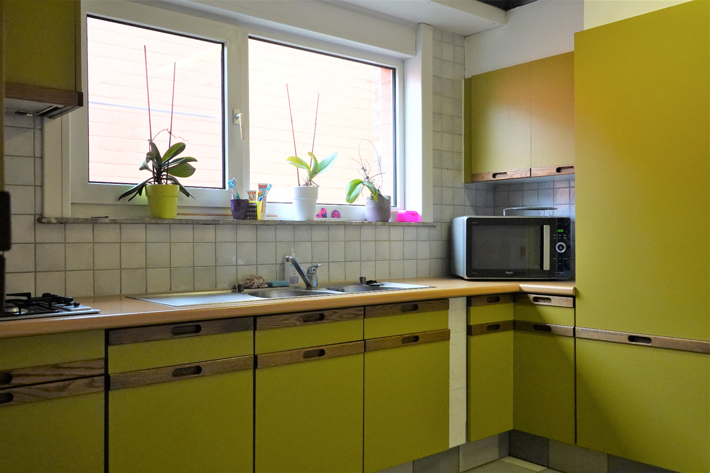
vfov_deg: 38.9
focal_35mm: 34
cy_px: 236
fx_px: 671
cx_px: 355
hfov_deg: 55.8
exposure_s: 1/40
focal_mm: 12.51
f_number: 4
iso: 1000
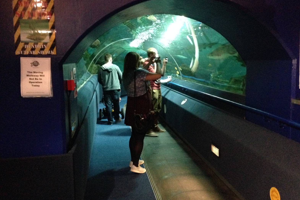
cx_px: 153
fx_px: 292
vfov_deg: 37.8
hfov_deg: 54.4
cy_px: 87
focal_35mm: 35
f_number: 2.4
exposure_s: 1/15
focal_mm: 4.12
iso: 800
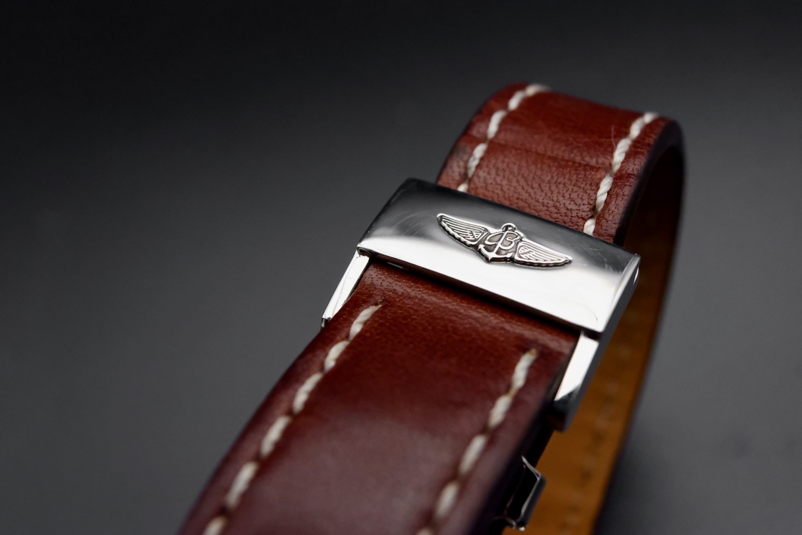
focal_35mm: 41
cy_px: 268
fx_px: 913
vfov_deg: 32.6
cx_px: 401
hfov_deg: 47.4
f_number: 6.4
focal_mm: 27.7
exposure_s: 1/4000
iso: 6400
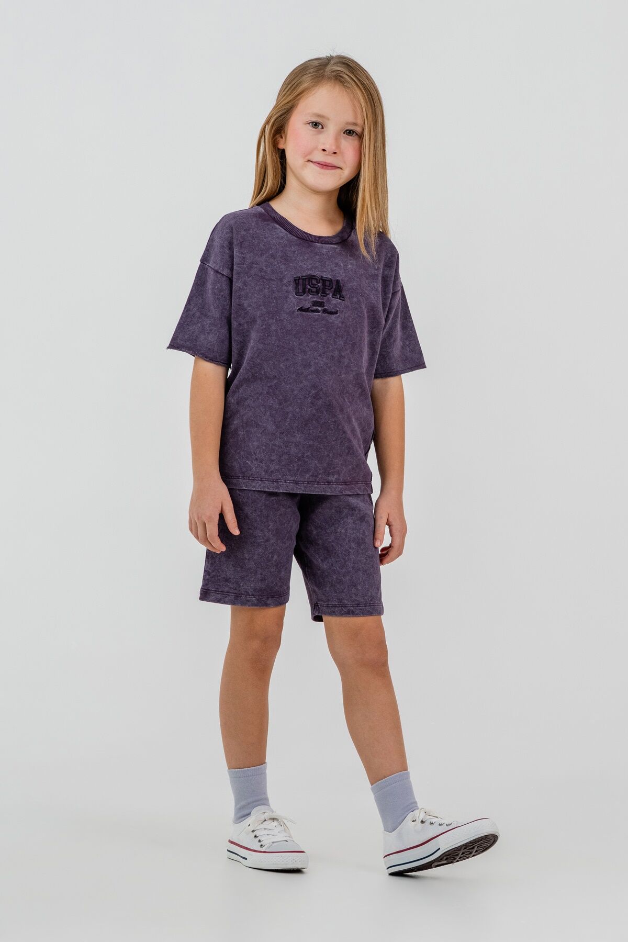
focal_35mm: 105
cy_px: 471
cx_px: 314
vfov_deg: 19.5
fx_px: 2747
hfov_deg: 13.0
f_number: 7.1
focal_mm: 70
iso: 100
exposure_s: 1/160
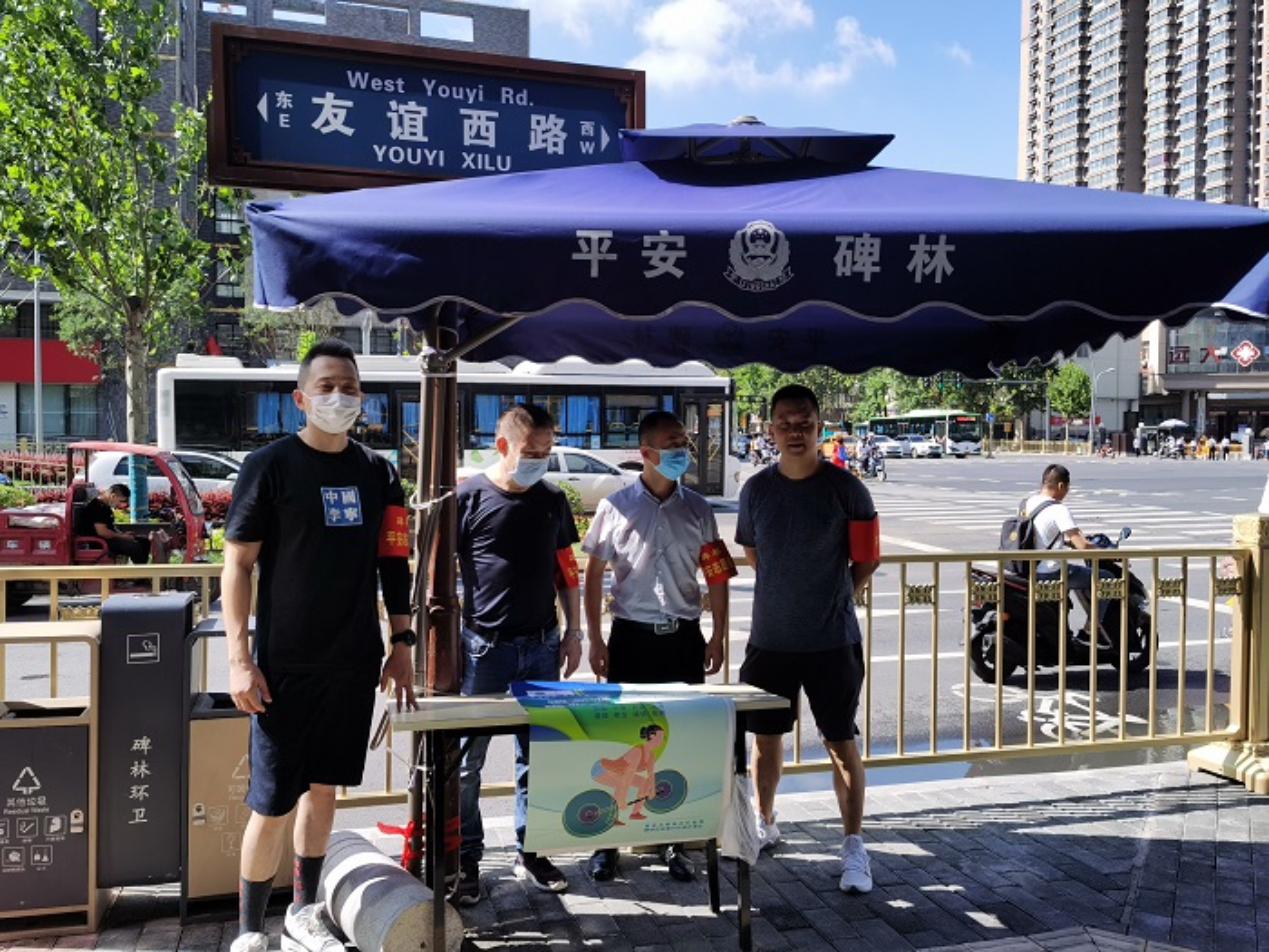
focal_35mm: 30
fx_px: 1100
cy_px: 476
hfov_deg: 60.0
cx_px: 634
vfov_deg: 46.8
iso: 50
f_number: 1.6
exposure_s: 1/1894
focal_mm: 5.56
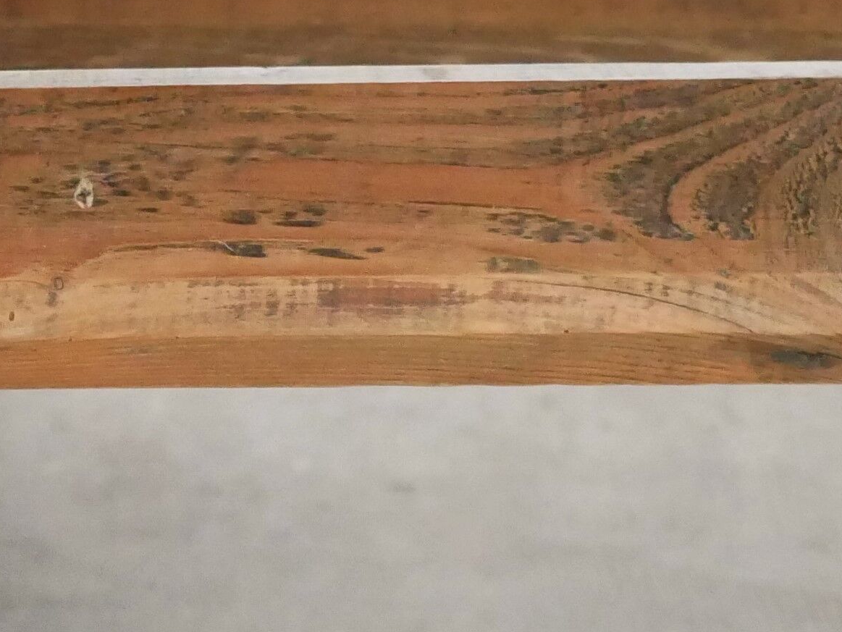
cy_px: 809
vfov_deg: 9.2
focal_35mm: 158
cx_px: 303
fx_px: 3844
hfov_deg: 12.5
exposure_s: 1/60
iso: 3200
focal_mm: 20
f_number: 1.7
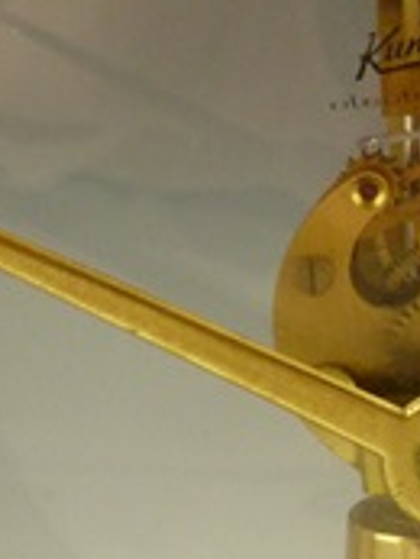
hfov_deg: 14.8
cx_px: 501
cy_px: 391
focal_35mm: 97
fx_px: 1567
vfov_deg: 20.1
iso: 400
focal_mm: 5
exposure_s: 1/320
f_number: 3.3
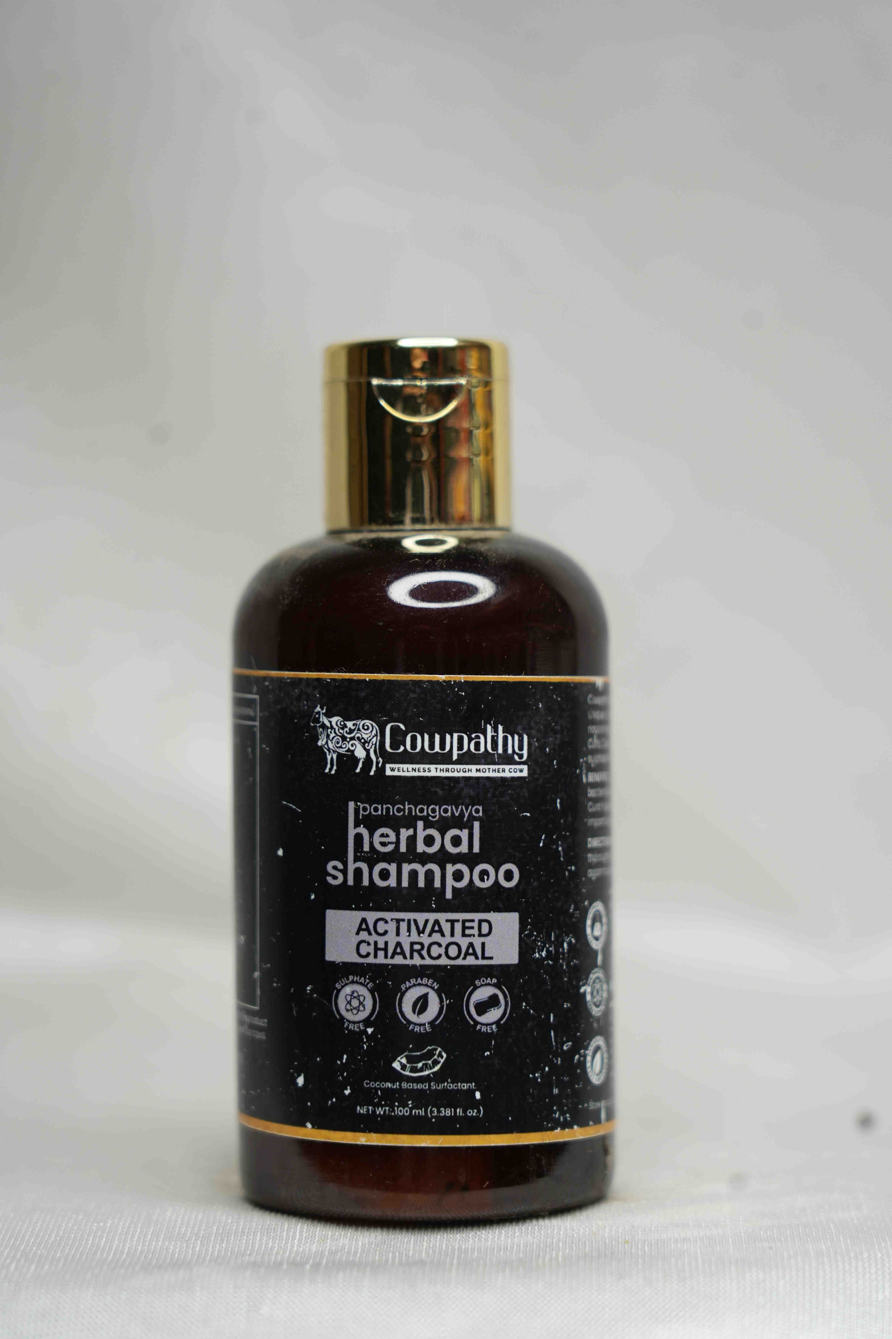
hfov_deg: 13.3
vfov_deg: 19.8
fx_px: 3828
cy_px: 670
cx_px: 446
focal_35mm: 103
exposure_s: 1/60
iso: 250
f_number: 5.6
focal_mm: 103
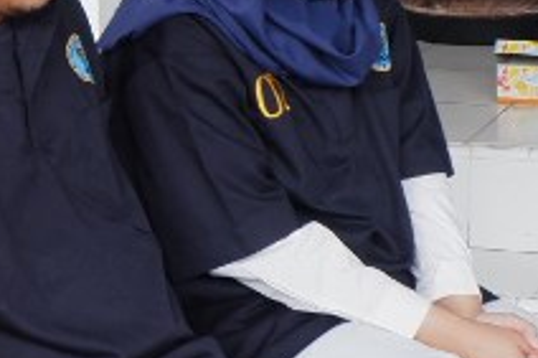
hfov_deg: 10.9
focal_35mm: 180
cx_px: -354
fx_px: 2688
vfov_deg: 7.6
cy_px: -1
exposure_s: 1/60
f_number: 10
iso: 1000
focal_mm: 26.9
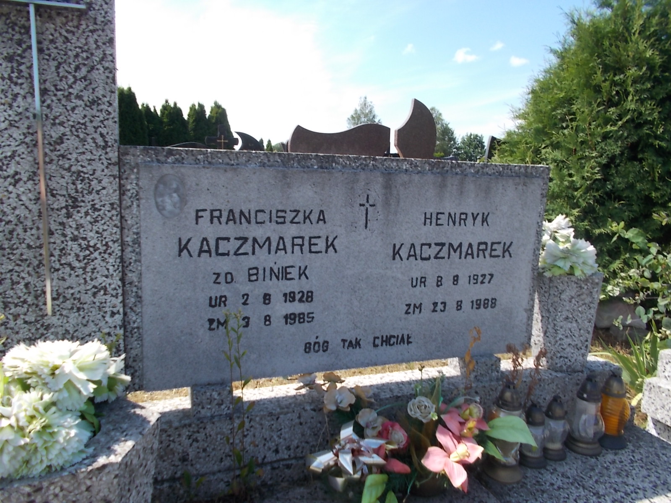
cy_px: 252
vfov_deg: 53.1
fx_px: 504
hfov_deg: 67.3
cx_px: 336
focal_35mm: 26
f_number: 8
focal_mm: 4.6
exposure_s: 1/100
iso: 80
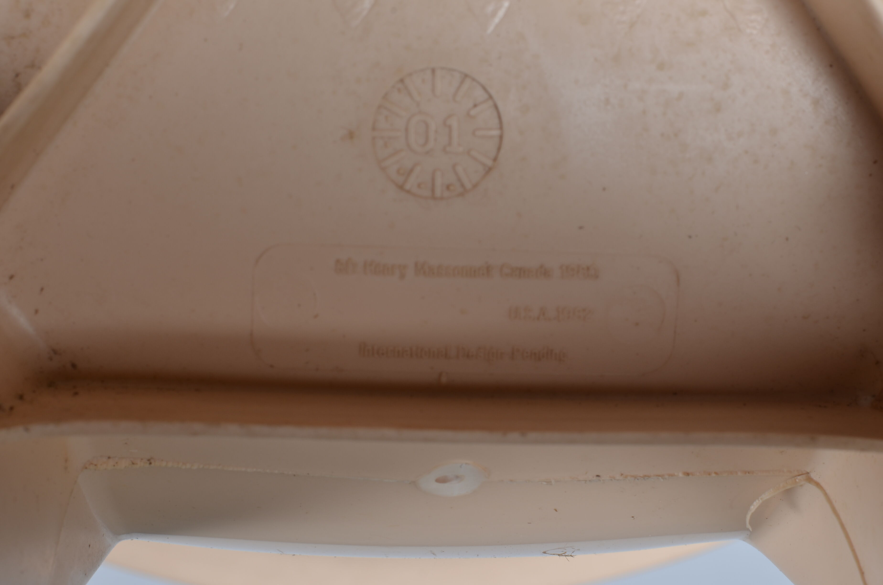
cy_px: 292
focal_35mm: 75
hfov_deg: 27.0
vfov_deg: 18.1
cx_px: 442
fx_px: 1836
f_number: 11
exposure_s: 1/125
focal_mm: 50
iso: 100
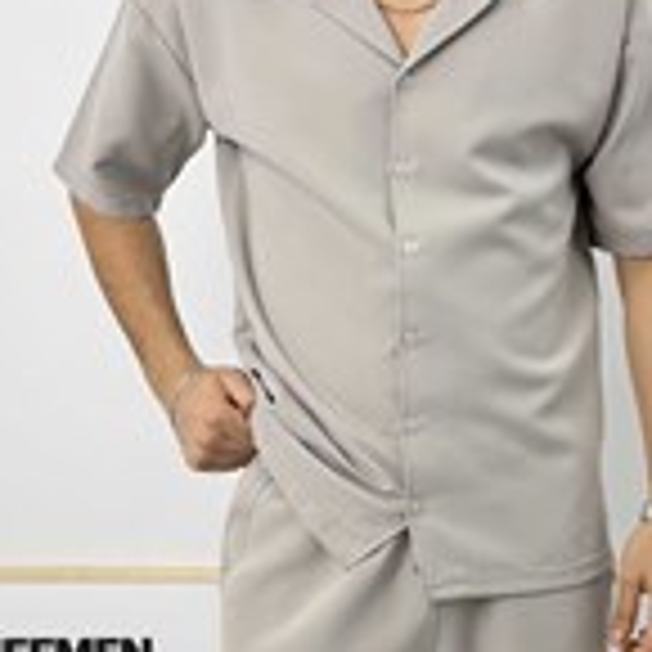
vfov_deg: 22.0
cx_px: 418
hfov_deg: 22.1
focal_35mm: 78
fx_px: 1662
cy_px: 488
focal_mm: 6.76
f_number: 1.78
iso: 64
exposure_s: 1/118
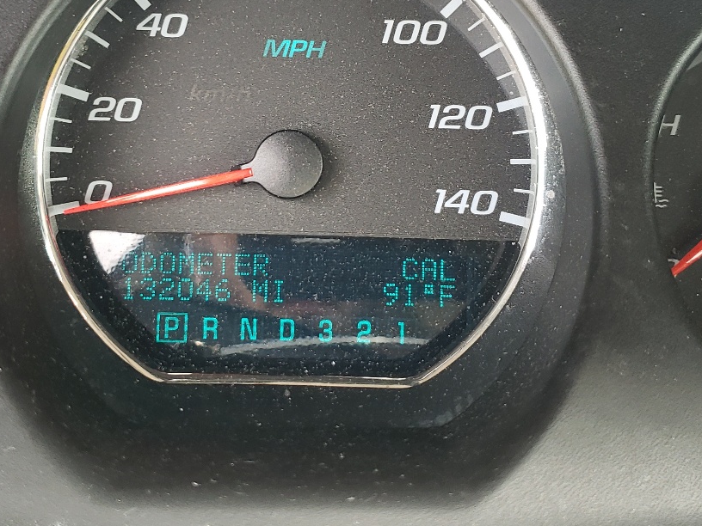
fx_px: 1034
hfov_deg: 37.5
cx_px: 323
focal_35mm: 51
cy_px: 125
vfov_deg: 28.1
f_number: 1.5
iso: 83
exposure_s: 1/100
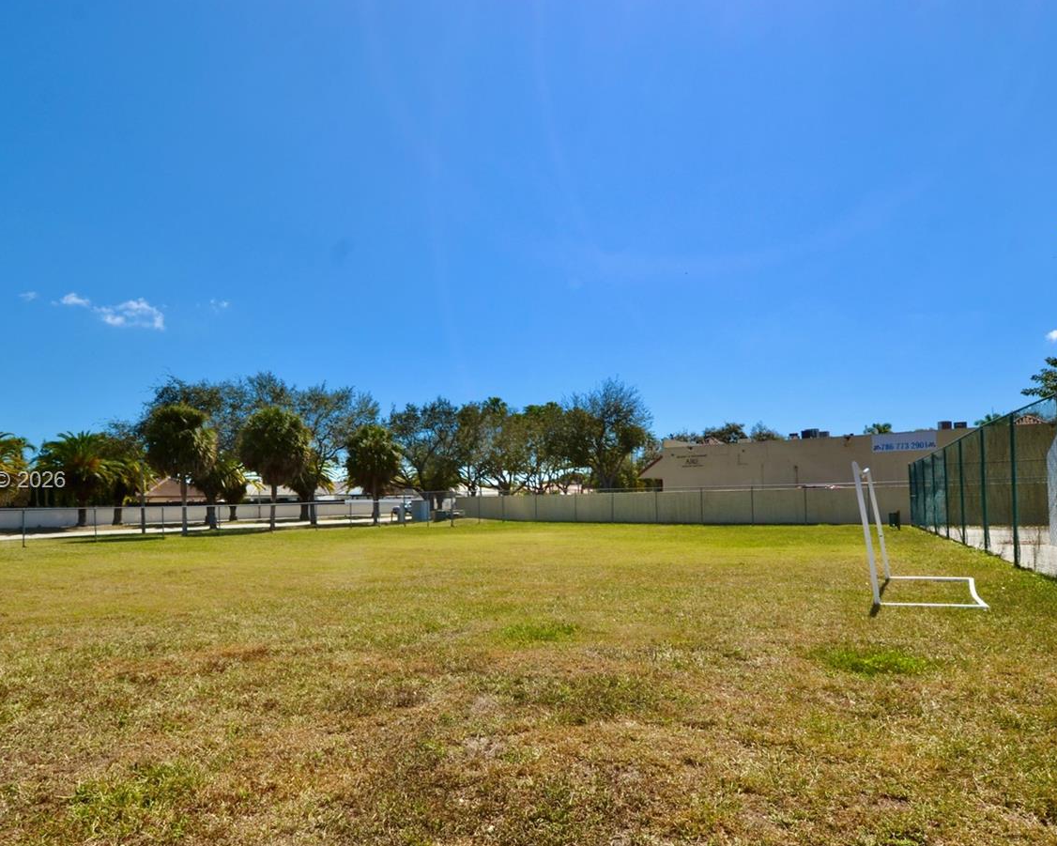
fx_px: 626
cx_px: 525
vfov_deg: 67.8
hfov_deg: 80.4
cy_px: 482
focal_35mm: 20
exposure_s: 1/200
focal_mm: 10
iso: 100
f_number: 9
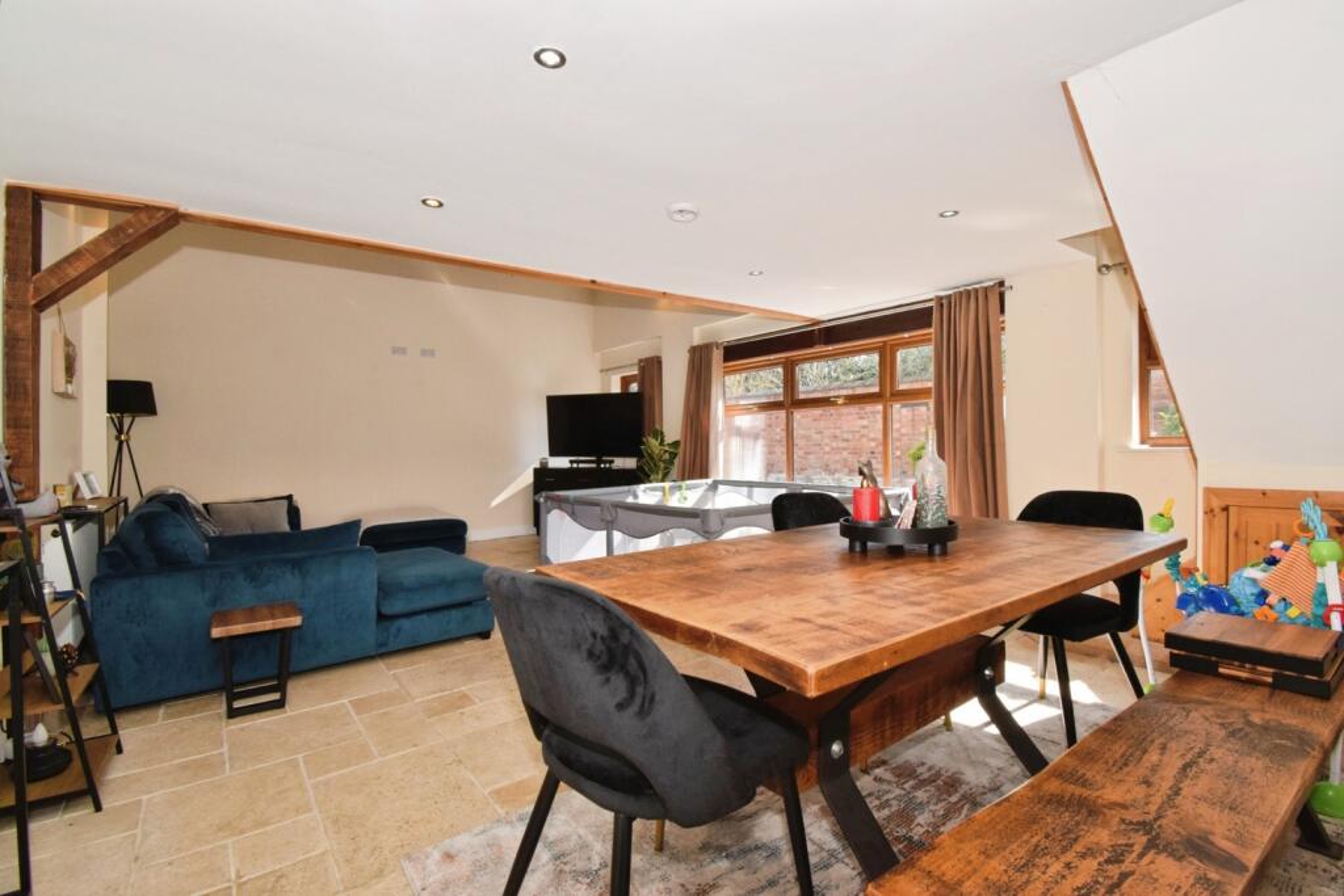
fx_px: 560
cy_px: 448
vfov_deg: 77.3
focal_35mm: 15
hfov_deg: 100.4
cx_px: 672
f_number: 13
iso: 1000
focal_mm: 10
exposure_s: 1/100
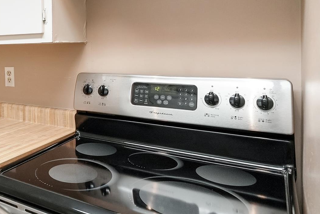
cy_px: 99
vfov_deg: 42.3
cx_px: 25
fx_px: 276
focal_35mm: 31
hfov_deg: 52.1
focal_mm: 16
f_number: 4
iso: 640
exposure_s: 1/160
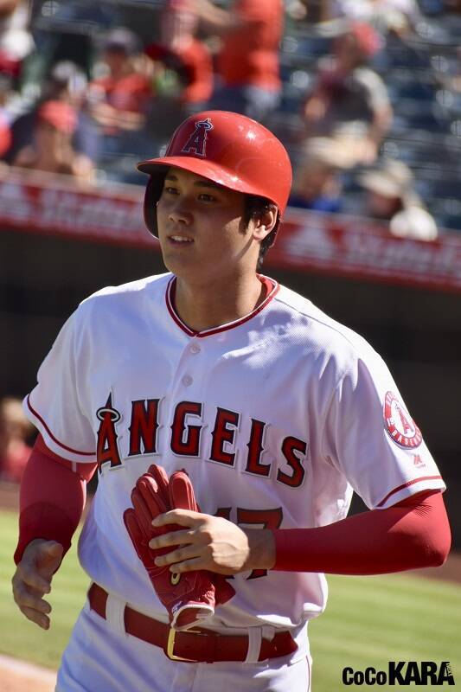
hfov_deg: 3.1
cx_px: 230
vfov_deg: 4.6
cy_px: 346
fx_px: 8647
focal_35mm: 450
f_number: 6.3
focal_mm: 300
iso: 400
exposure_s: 1/1000
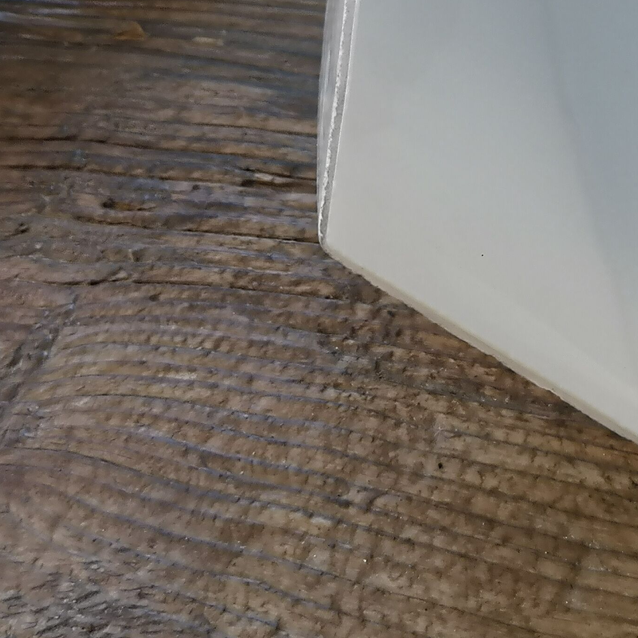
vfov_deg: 19.9
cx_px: 484
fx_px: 1772
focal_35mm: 85
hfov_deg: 20.2
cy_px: 29
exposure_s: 1/185
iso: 50
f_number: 1.8
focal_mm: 5.58
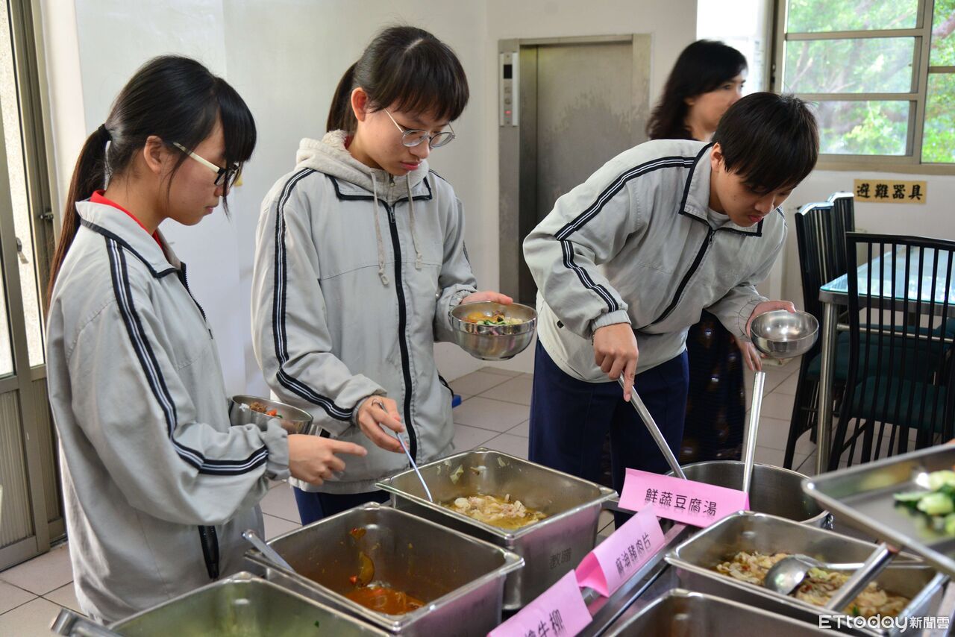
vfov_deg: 35.1
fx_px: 1008
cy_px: 318
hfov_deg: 50.7
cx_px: 478
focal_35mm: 38
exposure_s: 1/100
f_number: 5
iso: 1250
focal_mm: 38
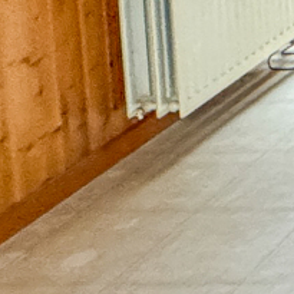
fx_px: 1115
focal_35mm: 116
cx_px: 924
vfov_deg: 13.0
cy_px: -301
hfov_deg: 10.2
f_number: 2.2
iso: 640
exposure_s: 1/50
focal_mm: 2.22
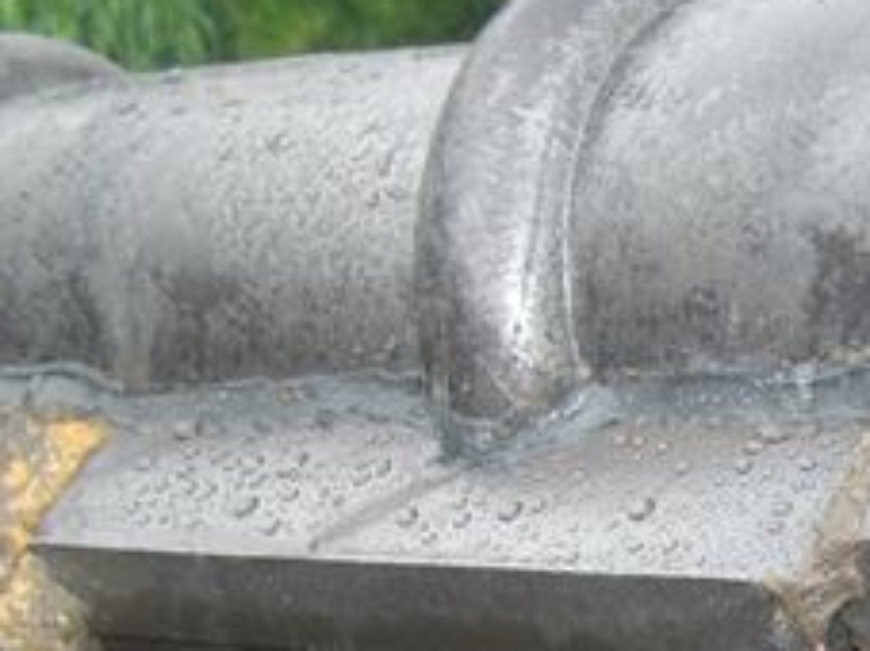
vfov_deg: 13.6
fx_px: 2688
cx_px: 824
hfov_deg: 18.0
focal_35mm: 107
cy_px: 651
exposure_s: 1/80
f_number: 2.8
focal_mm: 7.9
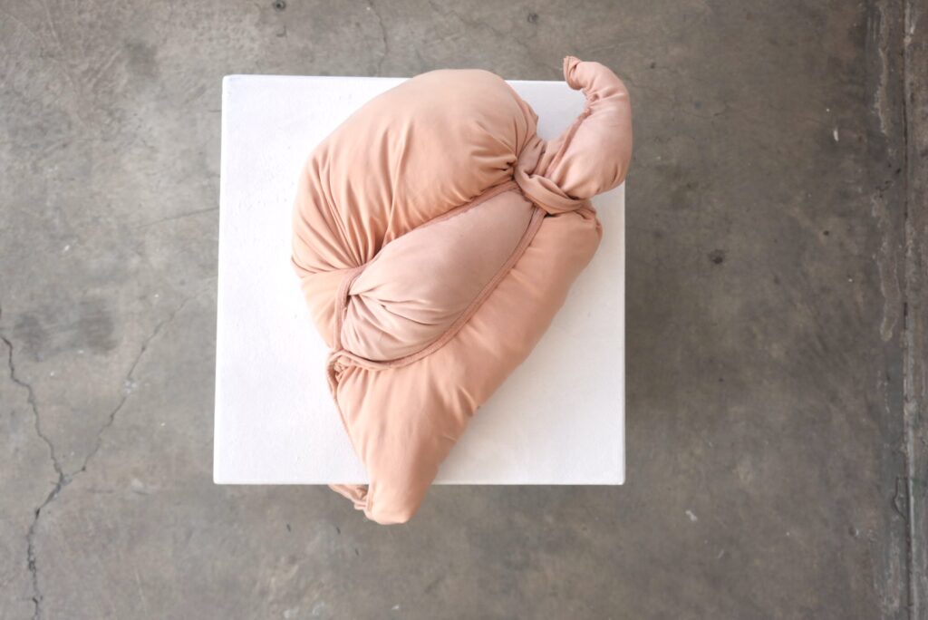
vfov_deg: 43.7
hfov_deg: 61.9
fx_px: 774
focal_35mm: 30
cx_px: 464
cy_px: 310
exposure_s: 1/160
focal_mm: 20
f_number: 4
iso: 125
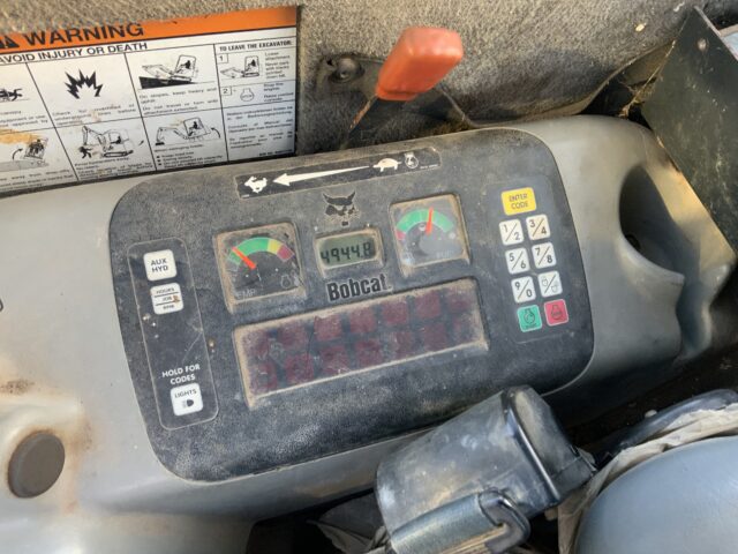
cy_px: 277
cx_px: 369
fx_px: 618
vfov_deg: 48.2
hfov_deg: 61.7
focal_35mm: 29
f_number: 1.8
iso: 80
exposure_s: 1/60
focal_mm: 3
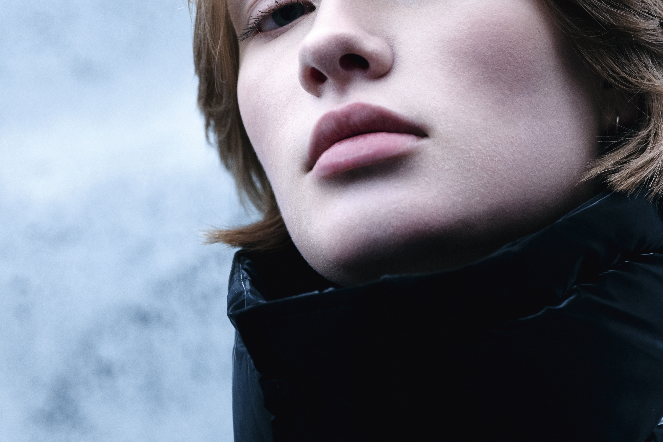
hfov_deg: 14.8
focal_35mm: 138
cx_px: 466
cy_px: 125
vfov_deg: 9.9
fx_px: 2541
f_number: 4.5
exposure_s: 1/160
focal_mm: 80
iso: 800
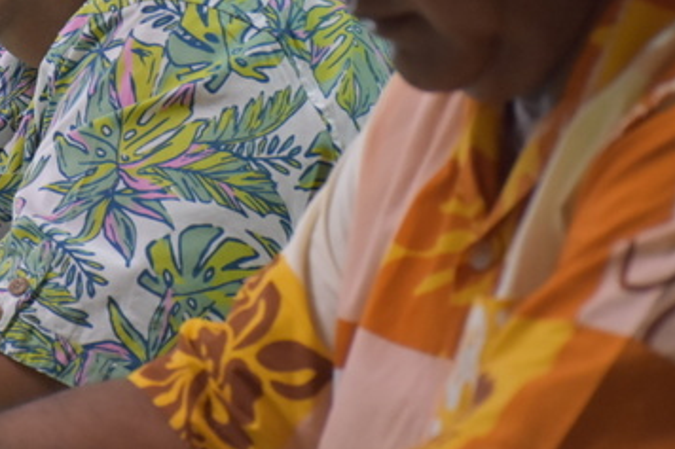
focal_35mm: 270
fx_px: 5060
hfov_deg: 7.6
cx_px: 87
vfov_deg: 5.1
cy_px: 17
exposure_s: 1/25
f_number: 5.3
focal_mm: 80
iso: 2000
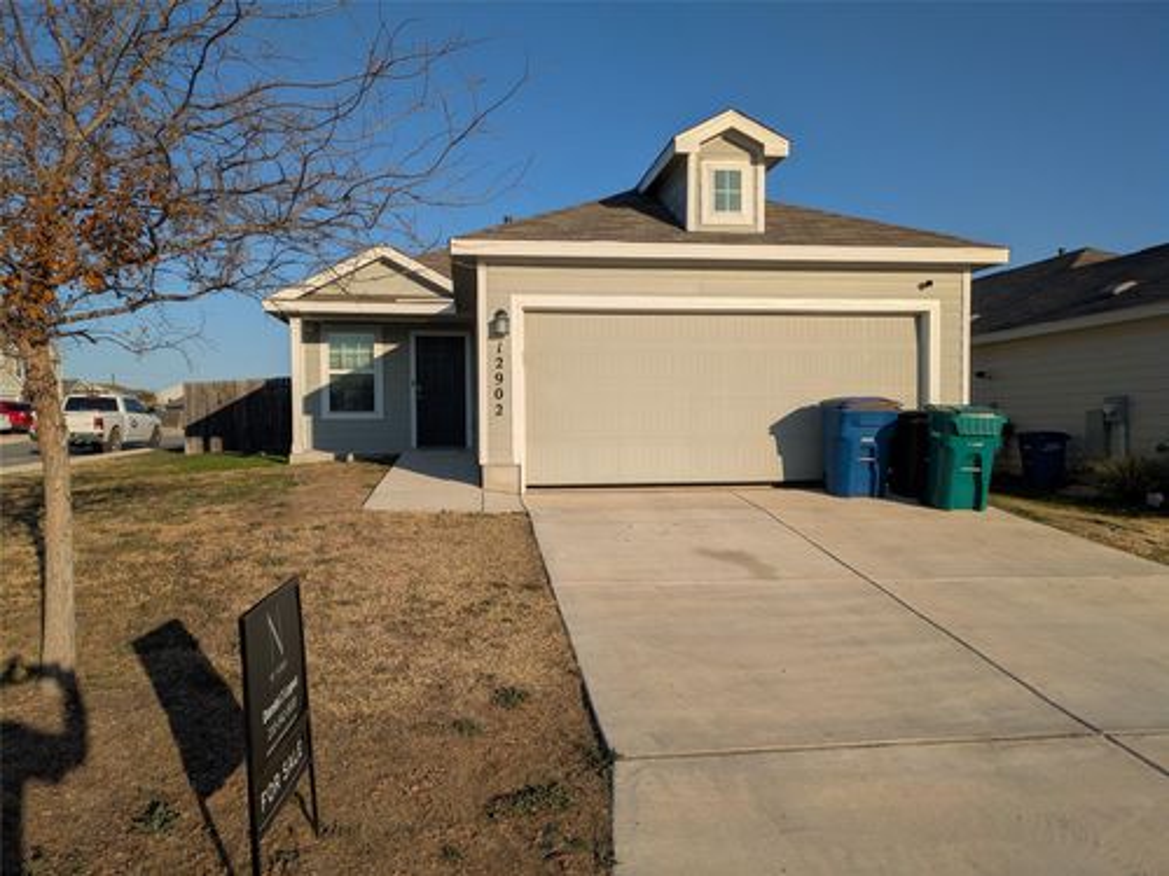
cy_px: 438
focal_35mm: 25
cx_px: 584
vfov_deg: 54.9
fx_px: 844
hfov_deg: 69.4
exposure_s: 1/3086
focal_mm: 5.43
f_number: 1.89
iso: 39
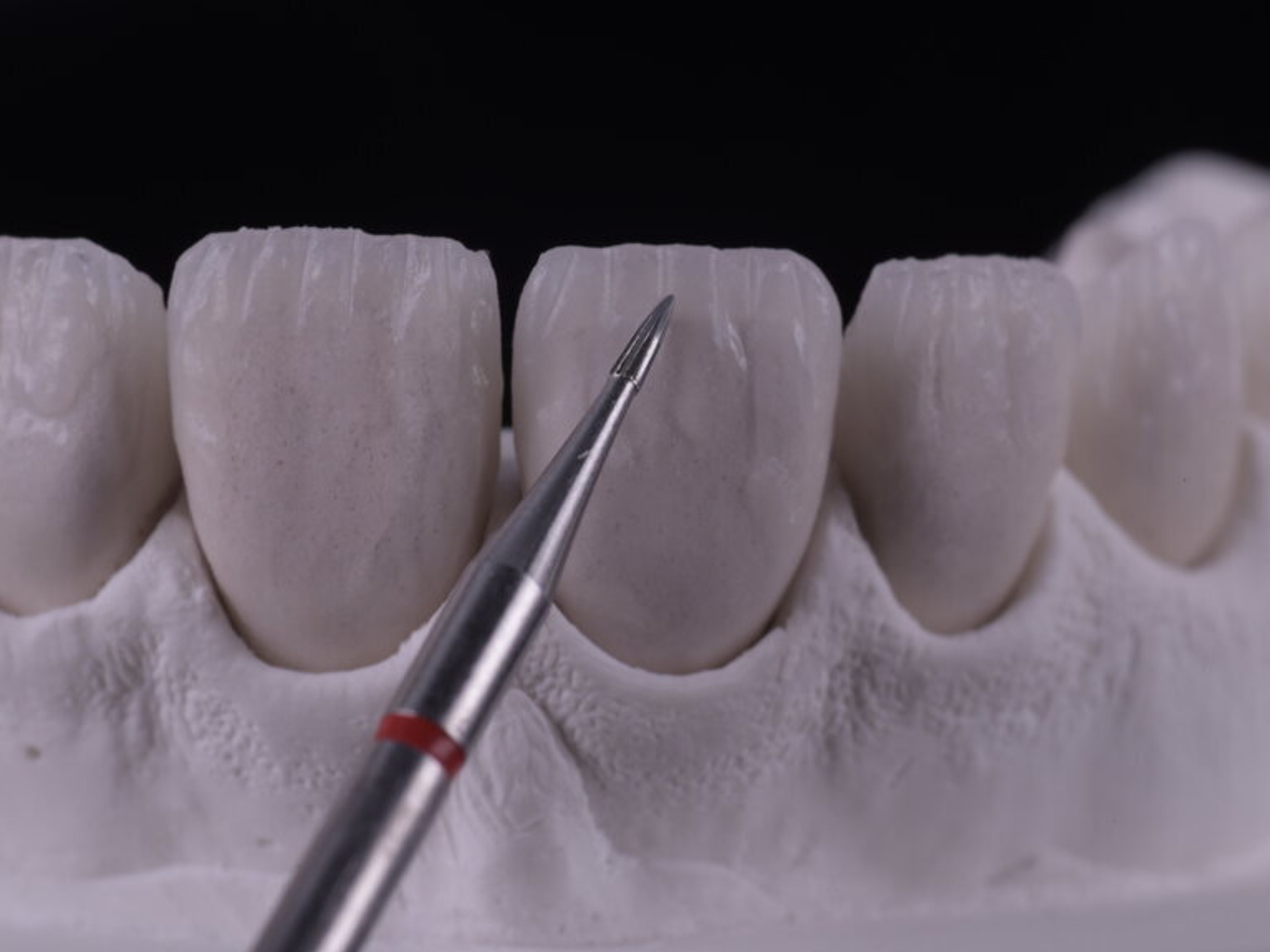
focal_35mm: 114
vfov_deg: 13.0
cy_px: 475
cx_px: 657
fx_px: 4182
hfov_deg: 17.3
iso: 160
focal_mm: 105
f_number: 32
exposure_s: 1/125
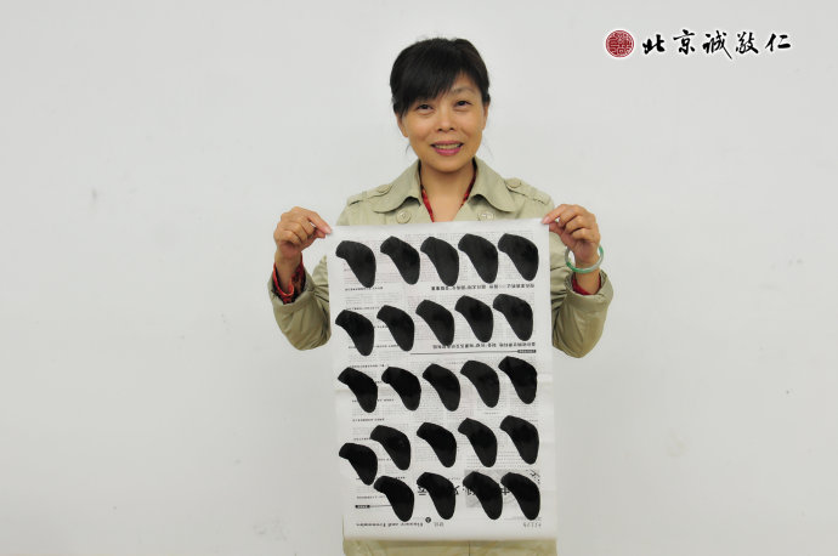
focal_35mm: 51
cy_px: 278
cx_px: 419
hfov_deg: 38.9
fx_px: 1185
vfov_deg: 26.4
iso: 400
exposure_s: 1/50
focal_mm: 34
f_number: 3.5
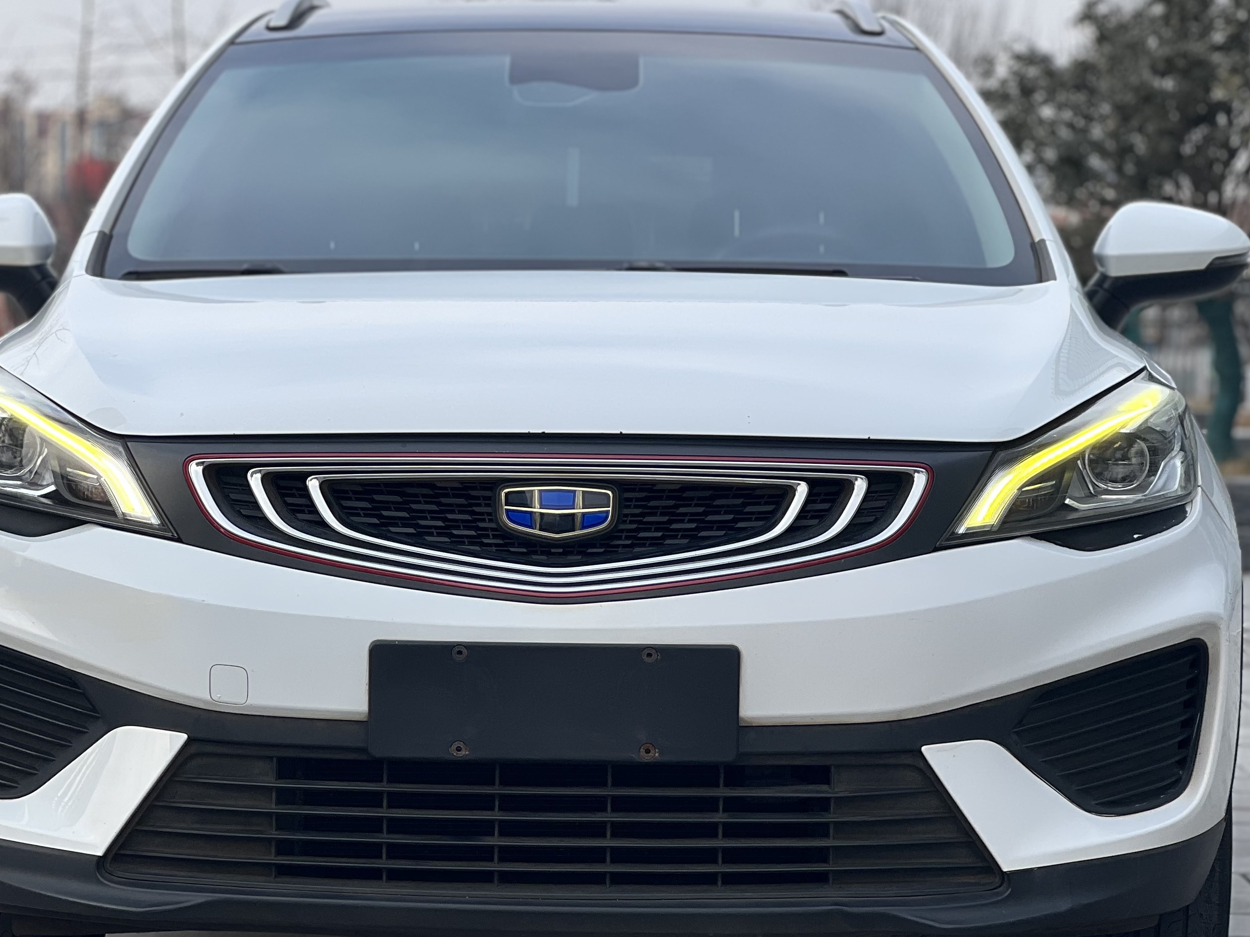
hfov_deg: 16.0
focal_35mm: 123
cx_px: 531
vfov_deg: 12.0
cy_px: 532
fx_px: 4442
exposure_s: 1/196
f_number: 2.8
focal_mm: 9
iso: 25
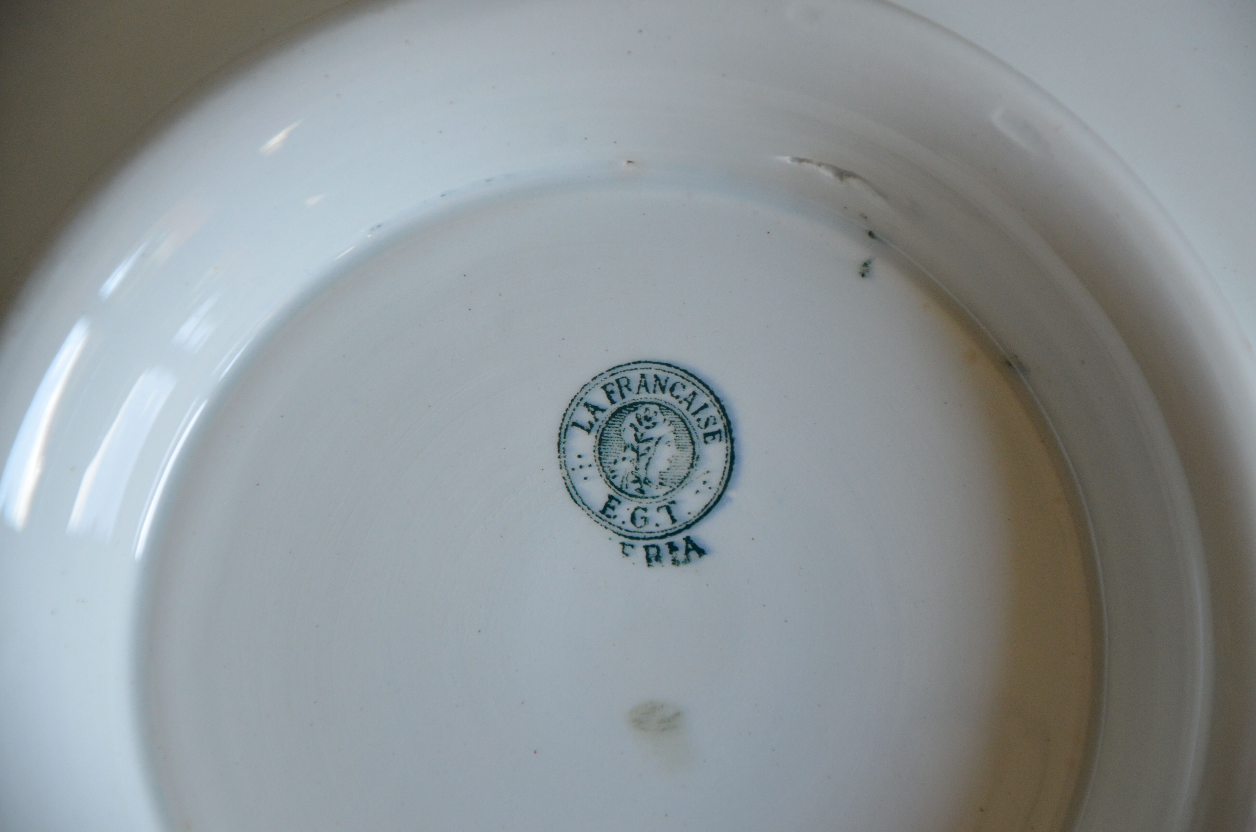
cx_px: 628
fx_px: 5484
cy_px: 416
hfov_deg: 13.1
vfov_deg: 8.7
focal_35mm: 158
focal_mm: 105
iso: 800
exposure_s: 1/125
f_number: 5.6
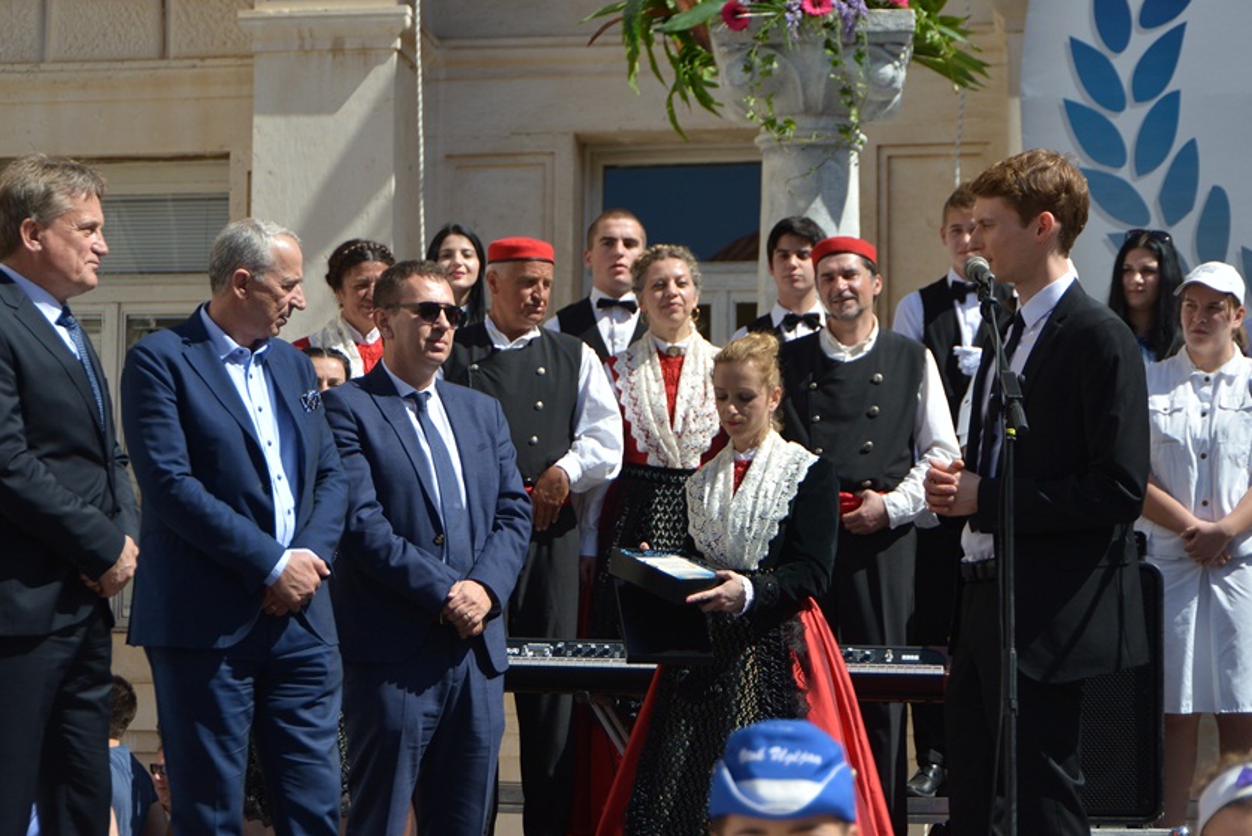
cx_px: 637
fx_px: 3061
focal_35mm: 88
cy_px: 419
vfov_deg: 15.5
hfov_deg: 23.1
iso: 400
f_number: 5.3
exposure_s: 1/2500
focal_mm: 82
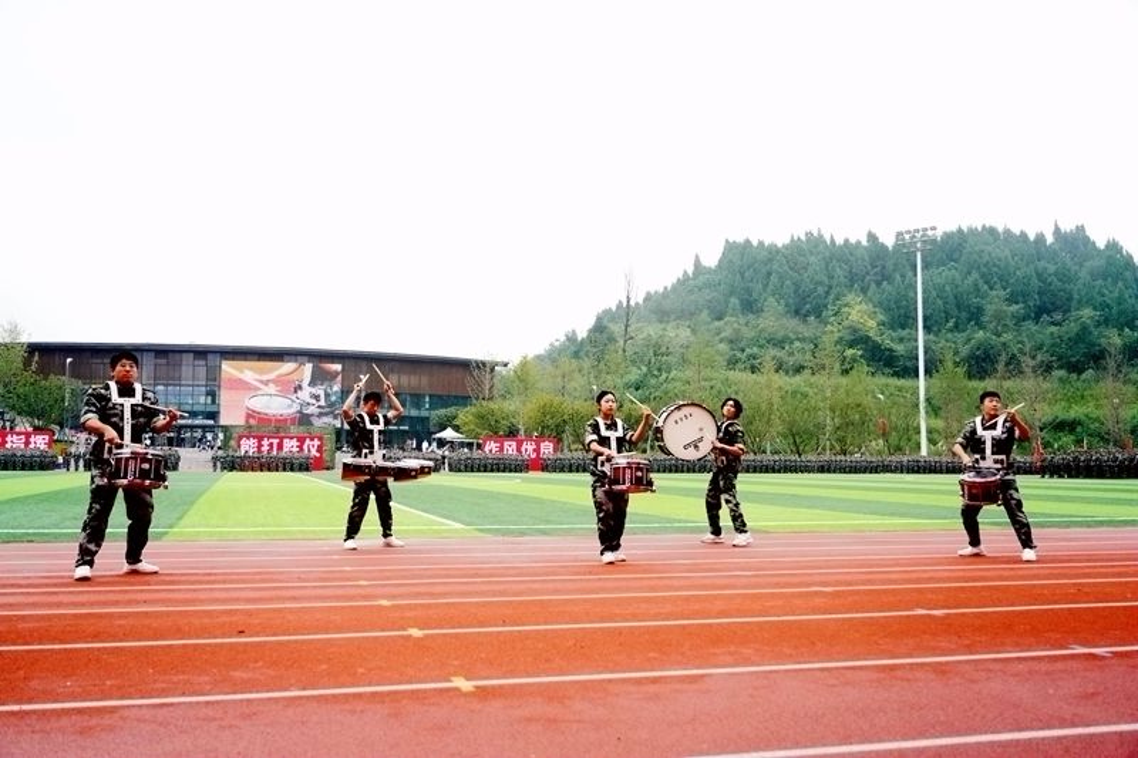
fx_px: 1043
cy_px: 379
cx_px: 569
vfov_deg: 40.0
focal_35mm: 33
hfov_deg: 57.2
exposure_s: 1/8000
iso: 5000
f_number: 4
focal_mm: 33
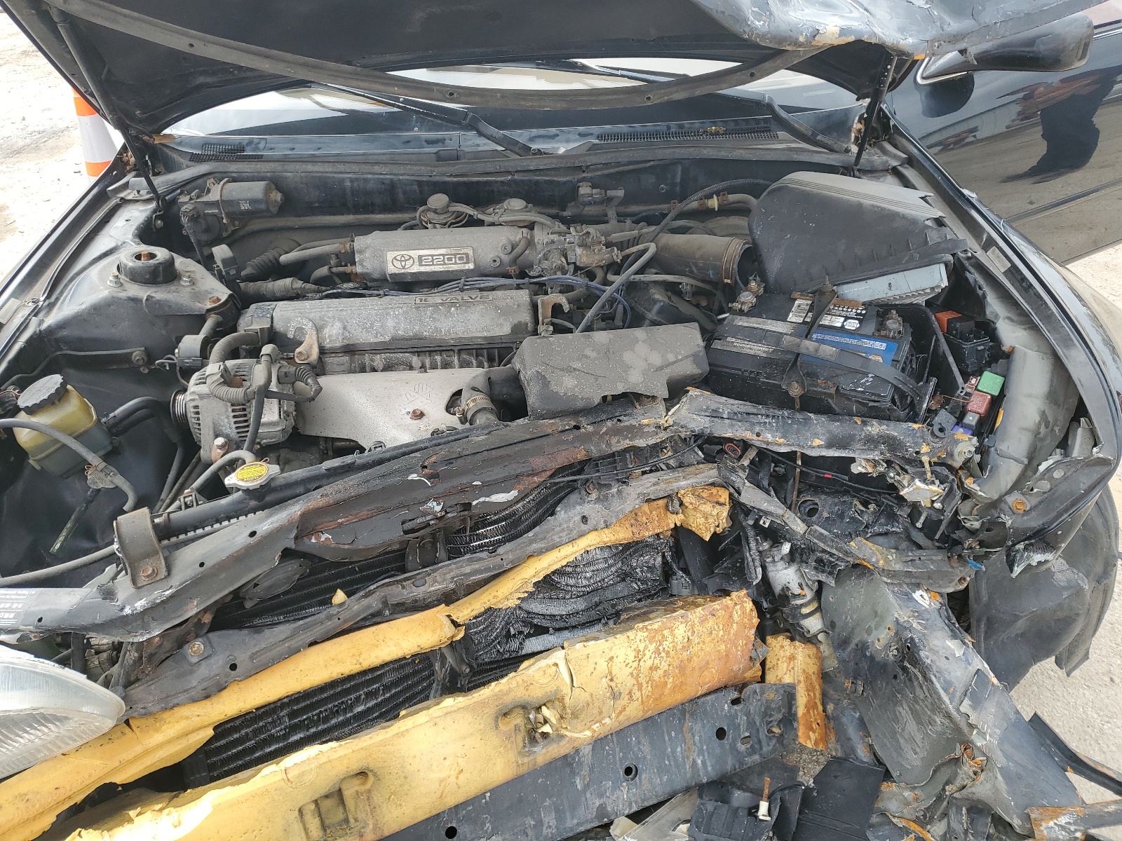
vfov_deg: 53.1
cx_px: 561
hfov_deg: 67.3
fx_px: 843
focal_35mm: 26
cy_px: 420
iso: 50
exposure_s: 1/625
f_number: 1.5
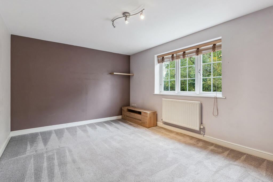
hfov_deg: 93.3
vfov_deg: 70.5
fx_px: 129
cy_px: 91
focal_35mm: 17
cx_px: 136
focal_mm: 17
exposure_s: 1/25
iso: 800
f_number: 6.3
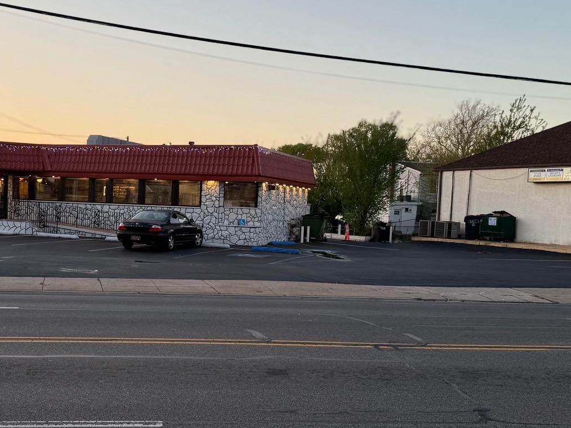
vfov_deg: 30.2
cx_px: 146
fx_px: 792
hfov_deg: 38.7
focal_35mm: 48
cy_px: 245
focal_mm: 6.76
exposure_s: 1/395
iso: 80
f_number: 1.78
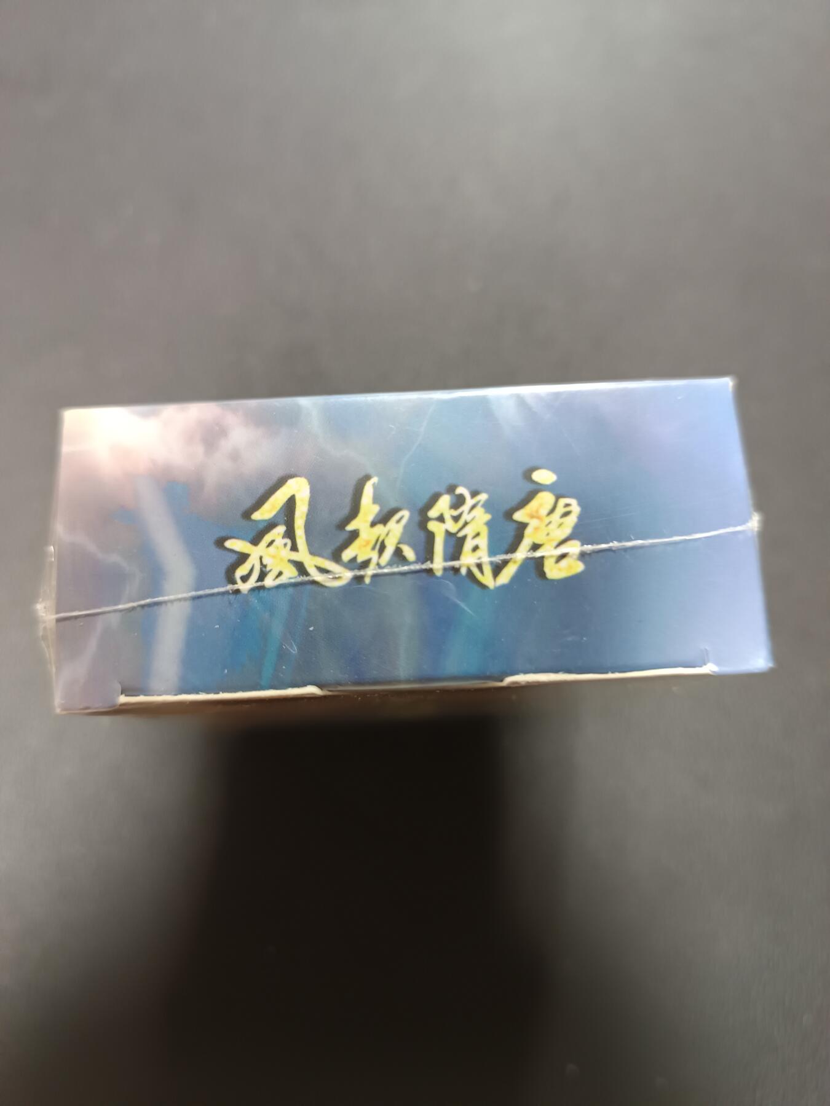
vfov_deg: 71.6
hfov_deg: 56.8
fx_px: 767
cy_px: 553
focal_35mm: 24
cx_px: 415
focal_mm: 5.31
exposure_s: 1/25
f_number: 1.7
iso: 1213
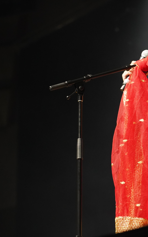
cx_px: 166
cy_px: 118
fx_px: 1039
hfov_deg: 8.1
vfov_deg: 13.0
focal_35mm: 161
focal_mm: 105
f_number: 4
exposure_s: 1/160
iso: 8000
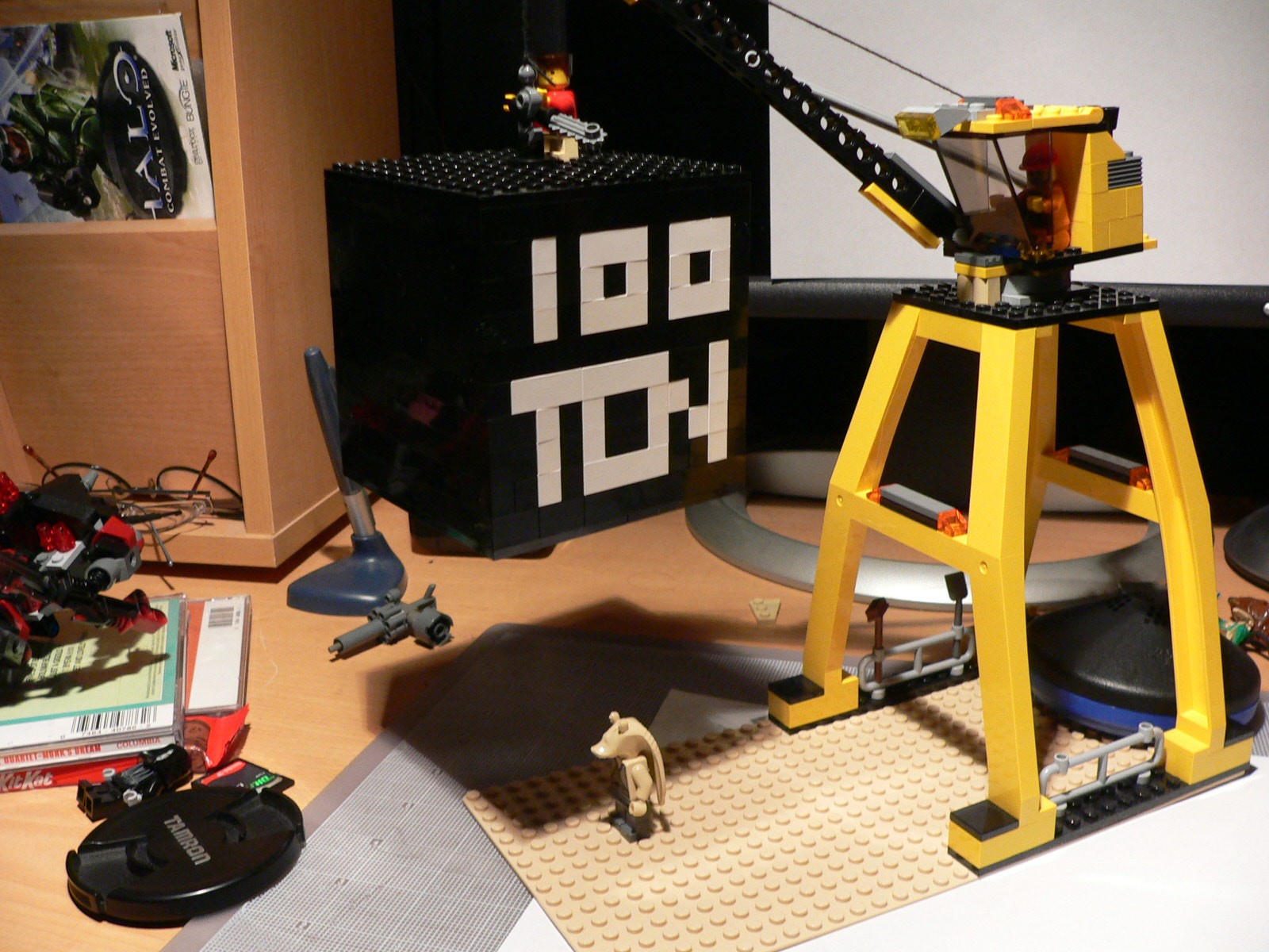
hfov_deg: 51.4
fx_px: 1320
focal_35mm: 36
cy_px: 476
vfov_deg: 39.7
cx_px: 634
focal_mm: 6
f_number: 2.8
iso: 200
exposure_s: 1/20
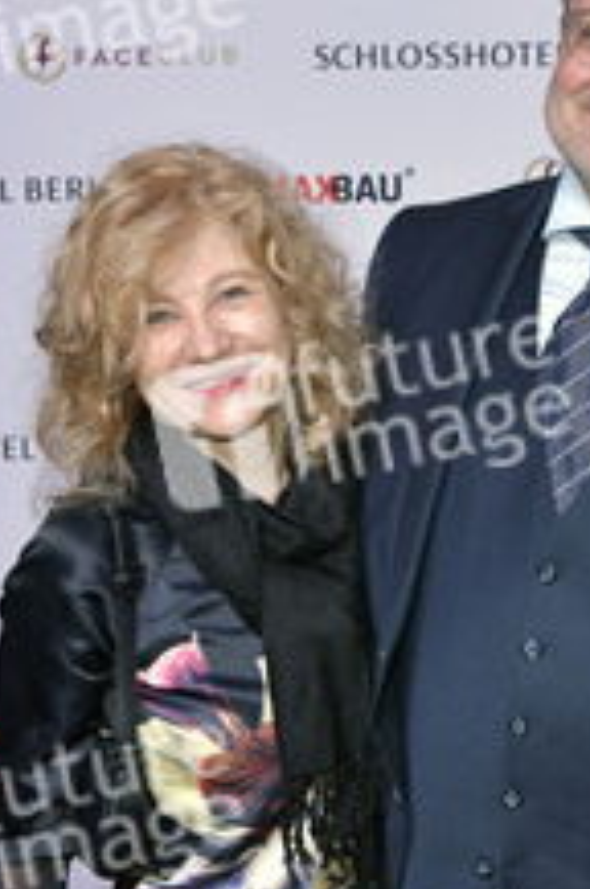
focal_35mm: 59
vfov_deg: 33.6
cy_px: 619
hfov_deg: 22.6
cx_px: 479
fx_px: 1455
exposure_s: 1/200
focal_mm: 32
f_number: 6.3
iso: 1250
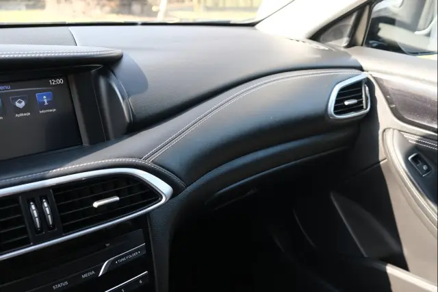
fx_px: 389
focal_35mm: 32
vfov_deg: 41.1
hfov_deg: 58.7
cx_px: 219
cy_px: 146
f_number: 4
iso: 320
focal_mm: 21.4
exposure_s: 1/85
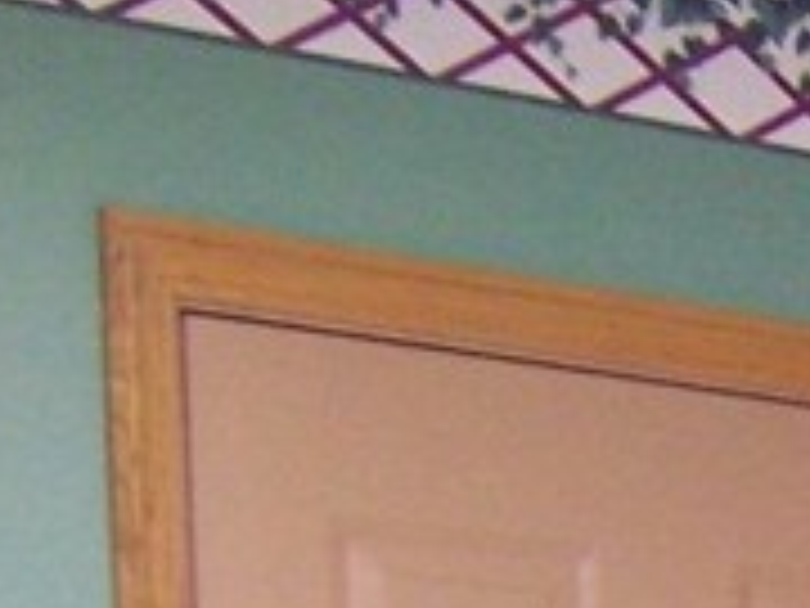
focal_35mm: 131
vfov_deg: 9.5
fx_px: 3065
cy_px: 1644
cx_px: 1386
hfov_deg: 13.7
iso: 200
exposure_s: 1/30
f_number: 2.8
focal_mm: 3.8
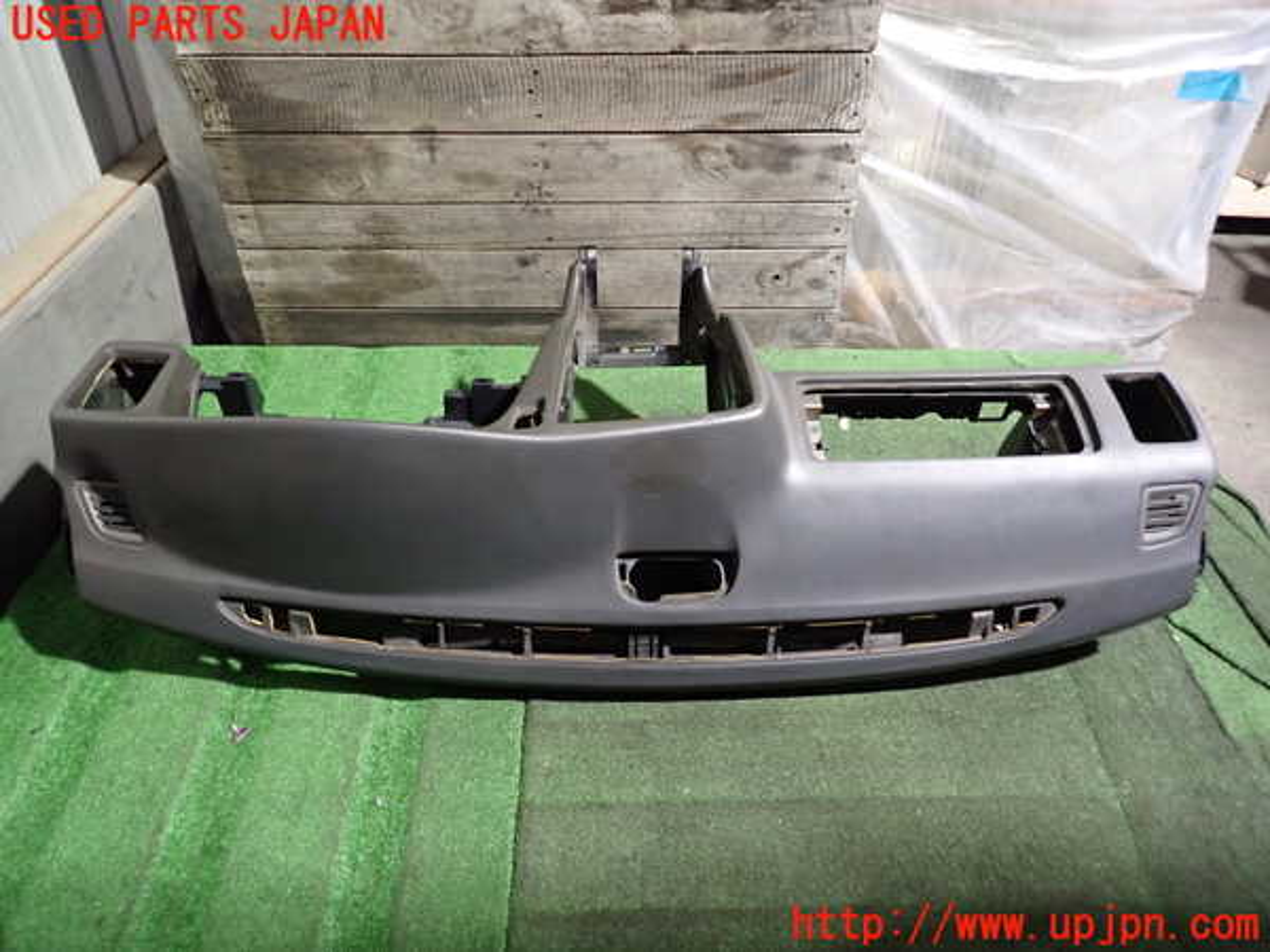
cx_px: 635
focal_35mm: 25
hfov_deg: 69.4
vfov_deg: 54.9
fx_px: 917
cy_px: 476
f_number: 2
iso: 800
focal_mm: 4.5
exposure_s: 1/13
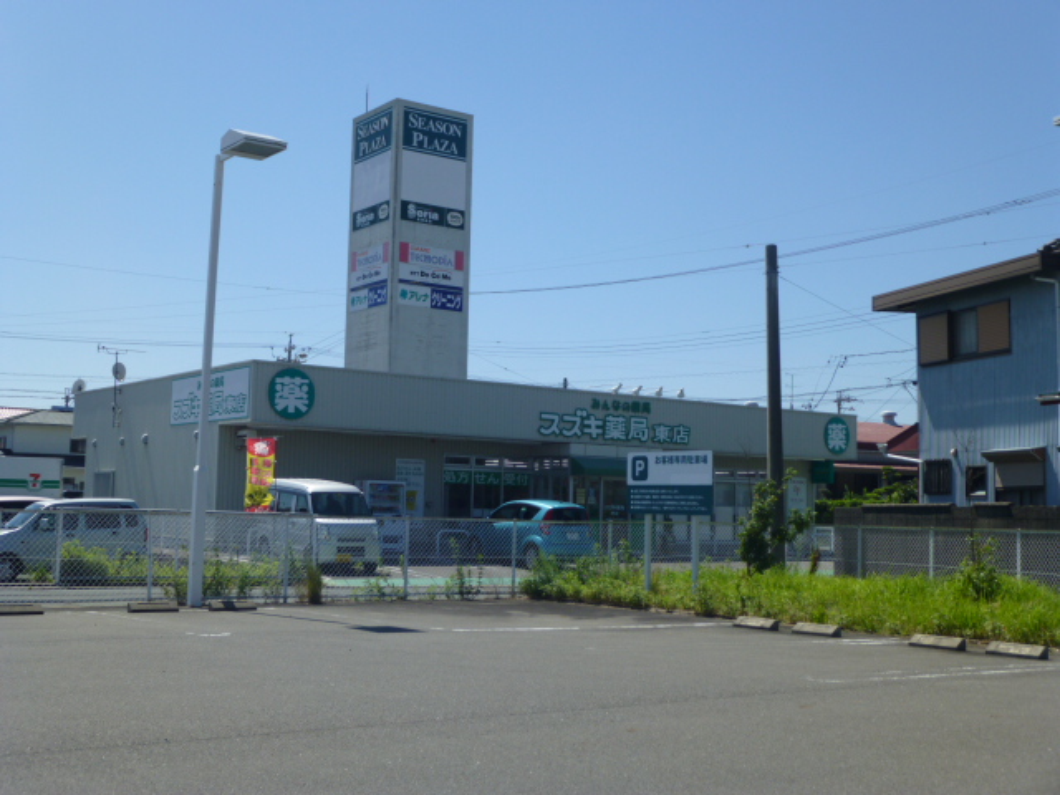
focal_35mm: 41
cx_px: 530
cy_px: 398
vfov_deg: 35.1
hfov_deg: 45.8
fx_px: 1255
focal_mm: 7.4
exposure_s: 1/160
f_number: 10
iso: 100
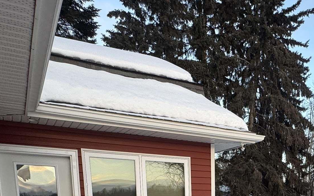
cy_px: 266
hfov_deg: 45.6
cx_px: 255
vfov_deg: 25.9
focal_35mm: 41
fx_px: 351
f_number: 2.2
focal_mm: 2.22
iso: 40
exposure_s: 1/238
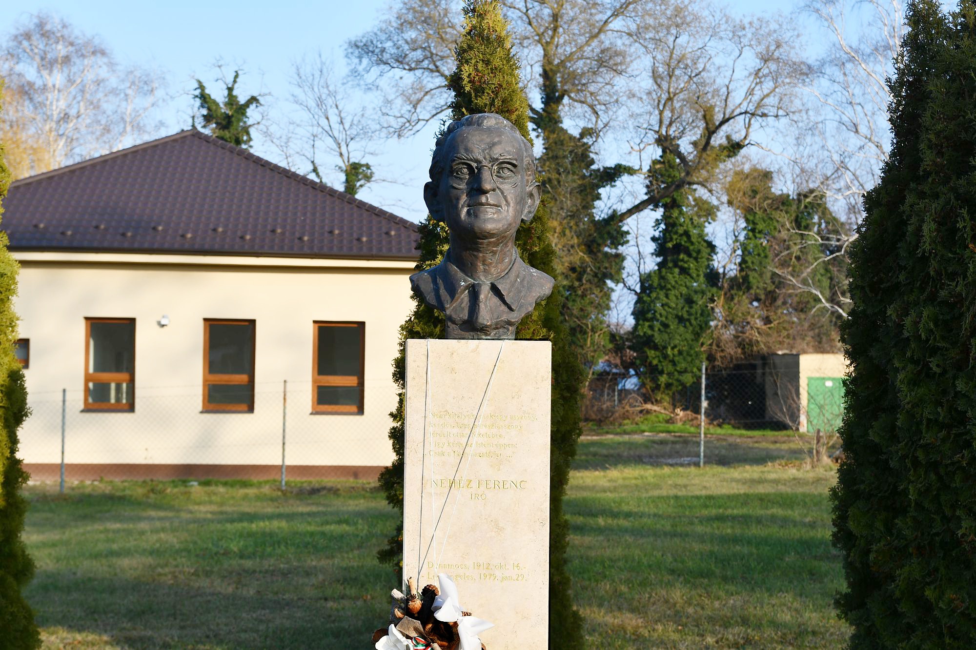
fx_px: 1626
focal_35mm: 60
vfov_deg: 22.6
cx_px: 488
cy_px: 325
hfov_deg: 33.4
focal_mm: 40
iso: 110
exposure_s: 1/250
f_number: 8
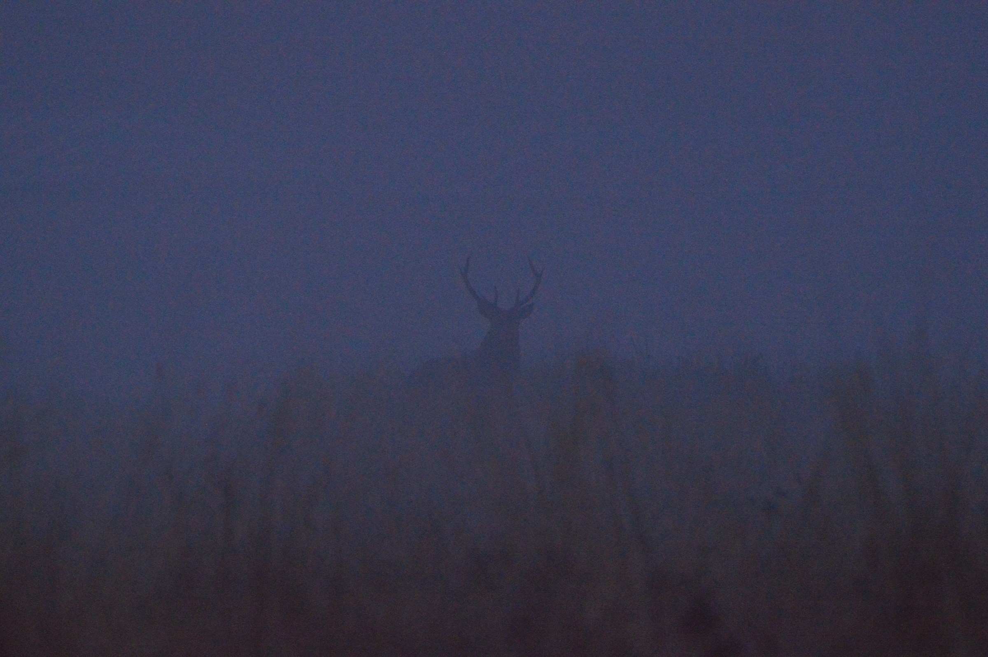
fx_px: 12337
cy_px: 328
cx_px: 494
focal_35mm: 450
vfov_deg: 3.0
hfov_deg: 4.6
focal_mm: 300
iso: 6400
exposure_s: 1/400
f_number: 7.1
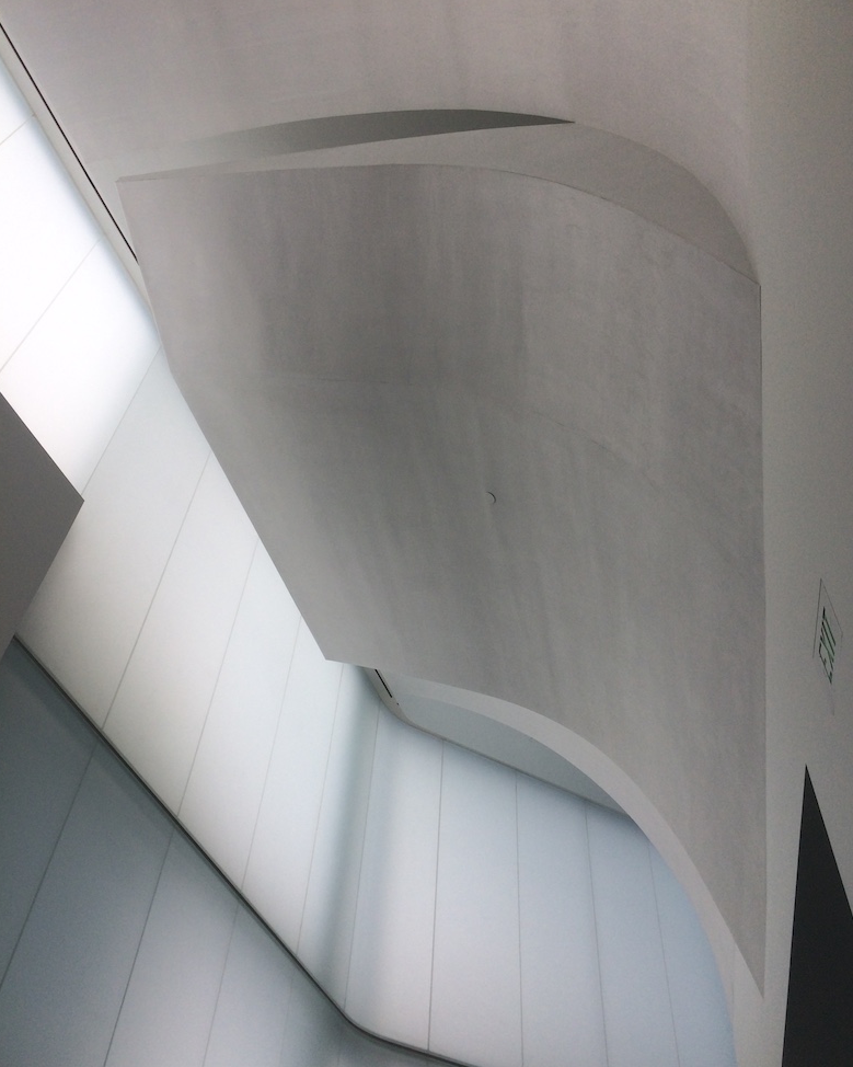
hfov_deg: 47.1
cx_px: 433
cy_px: 573
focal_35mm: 31
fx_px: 978
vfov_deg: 57.1
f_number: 2.2
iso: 32
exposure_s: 1/394
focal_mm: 4.15
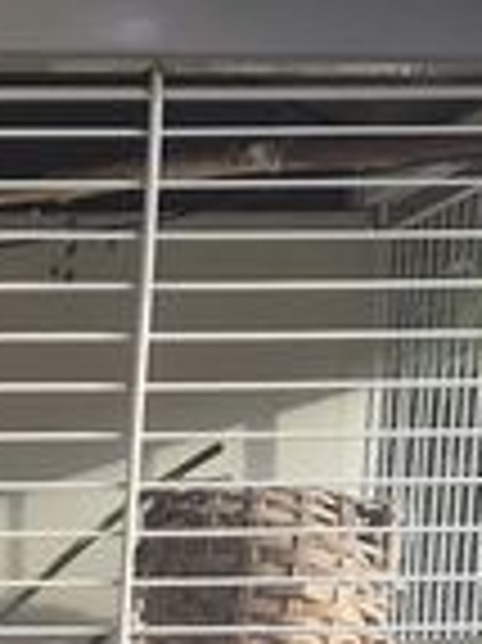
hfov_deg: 8.6
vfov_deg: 10.8
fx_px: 2994
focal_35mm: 161
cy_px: 1446
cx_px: -577
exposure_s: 1/180
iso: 64
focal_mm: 5.4
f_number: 1.8
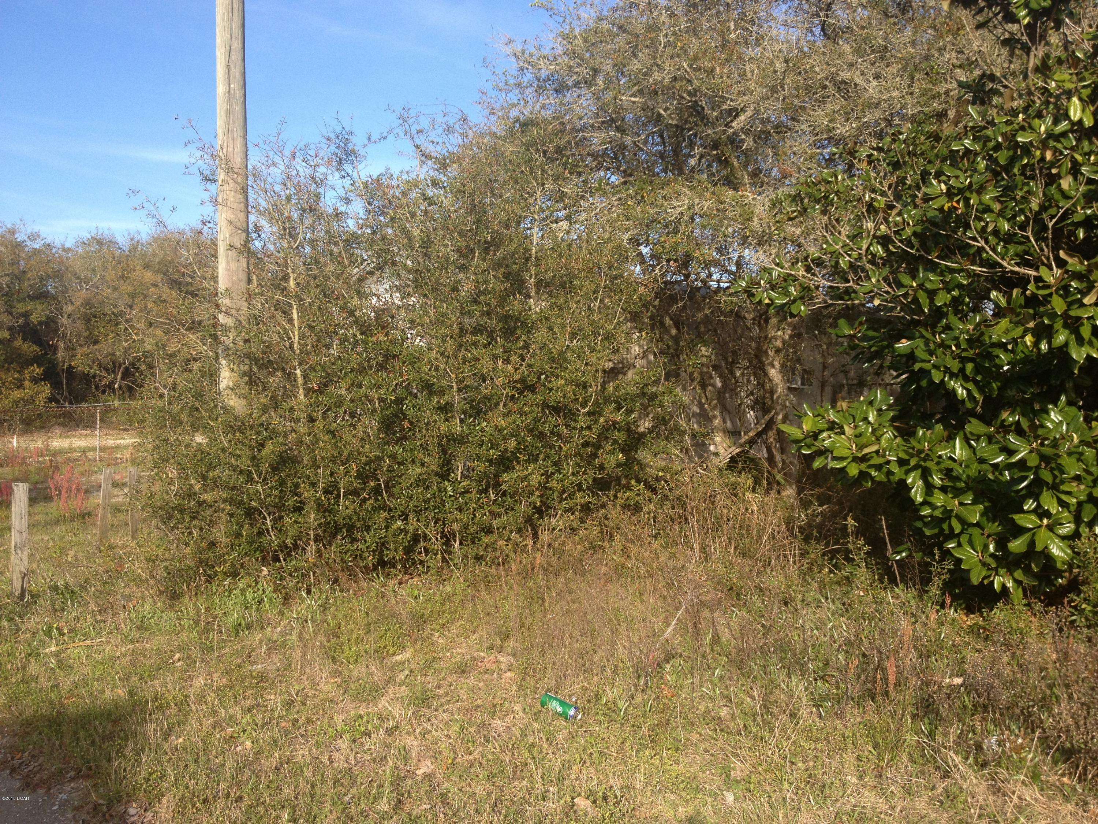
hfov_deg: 52.6
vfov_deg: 40.7
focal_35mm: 35
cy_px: 412
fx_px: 1110
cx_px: 549
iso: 50
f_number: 2.4
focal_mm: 4.28
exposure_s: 1/746
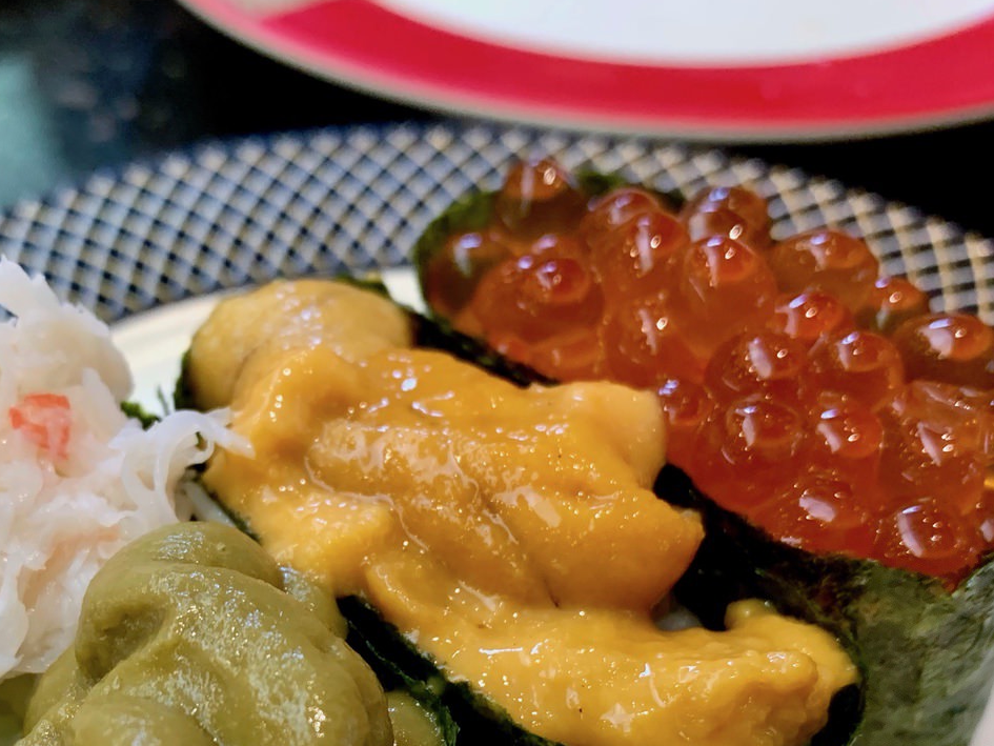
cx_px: 361
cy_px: 628
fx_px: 1264
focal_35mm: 44
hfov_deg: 42.6
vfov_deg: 31.8
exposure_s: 1/50
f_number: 1.8
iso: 125
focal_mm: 4.25
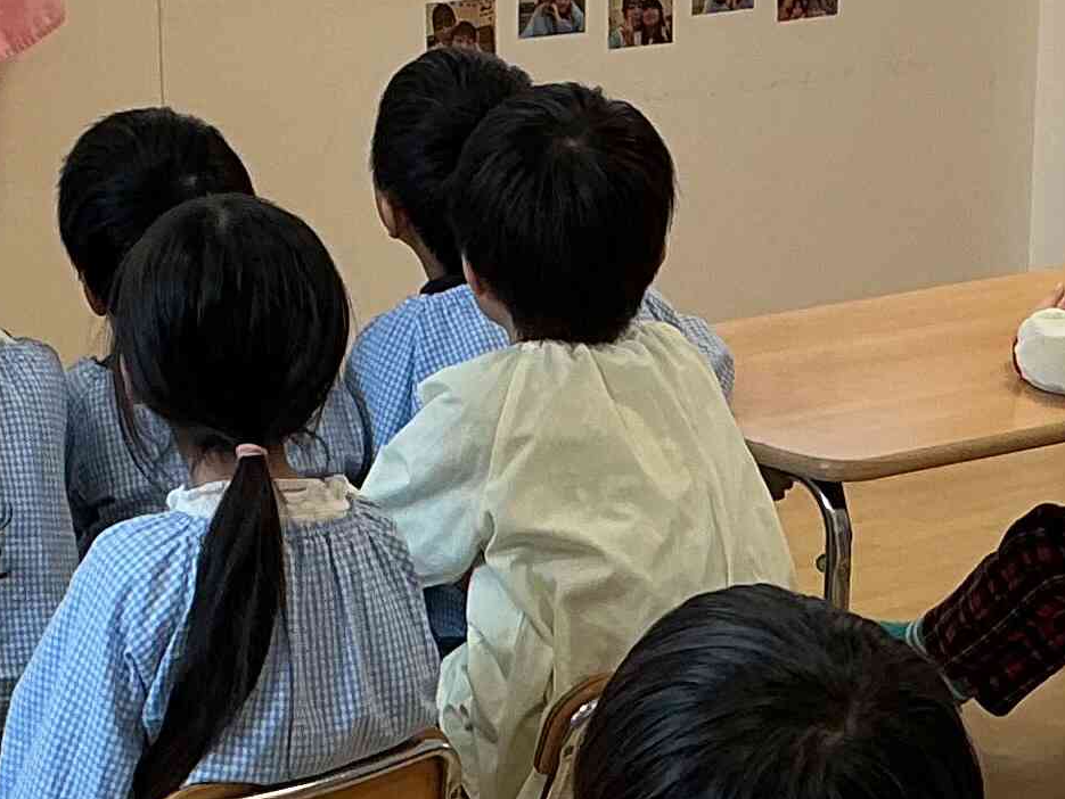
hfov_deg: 15.8
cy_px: 764
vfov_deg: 11.8
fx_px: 3847
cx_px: 607
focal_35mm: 125
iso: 32
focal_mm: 3
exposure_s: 1/100
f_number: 1.8
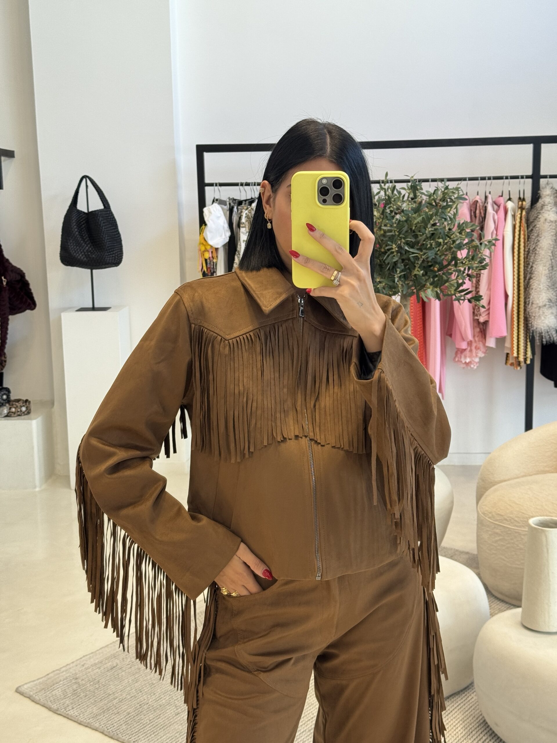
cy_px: 372
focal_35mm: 48
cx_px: 278
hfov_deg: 30.3
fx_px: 1030
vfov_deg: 39.7
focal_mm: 6.76
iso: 50
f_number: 1.78
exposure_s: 1/121
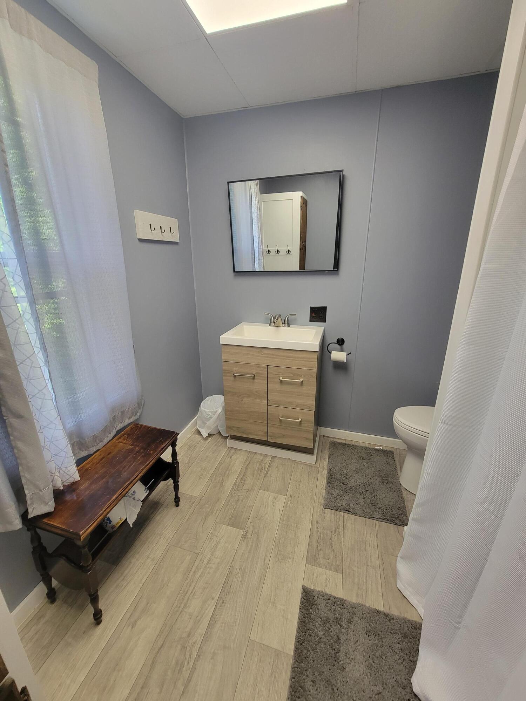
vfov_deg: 106.2
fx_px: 263
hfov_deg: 89.9
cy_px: 350
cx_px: 263
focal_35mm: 13
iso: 125
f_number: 2.2
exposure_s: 1/60
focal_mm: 2.2
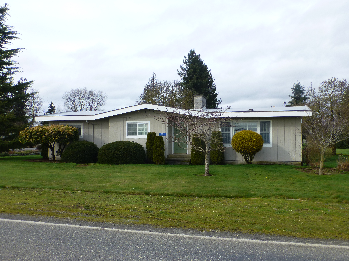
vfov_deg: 46.8
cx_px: 174
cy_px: 130
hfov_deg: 60.0
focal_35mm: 30
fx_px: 302
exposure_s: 1/400
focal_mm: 5.4
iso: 100
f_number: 4
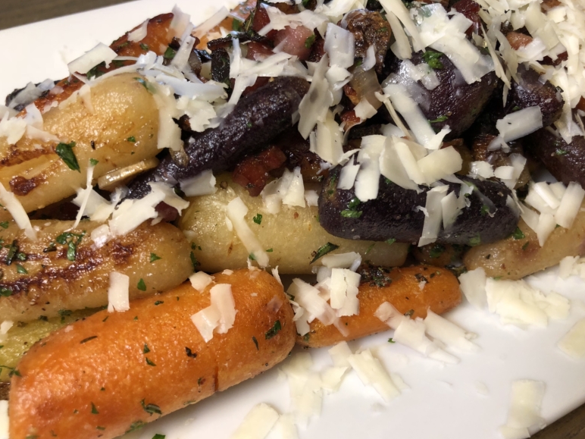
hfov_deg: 61.7
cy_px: 218
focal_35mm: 29
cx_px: 286
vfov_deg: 48.2
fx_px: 490
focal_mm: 4
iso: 40
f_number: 1.8
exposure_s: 1/30
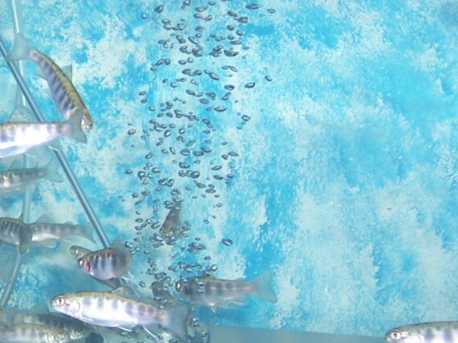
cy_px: 122
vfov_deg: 16.6
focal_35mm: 89
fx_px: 1177
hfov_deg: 20.2
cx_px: -134
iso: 80
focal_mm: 5.5
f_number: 2.8
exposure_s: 1/60
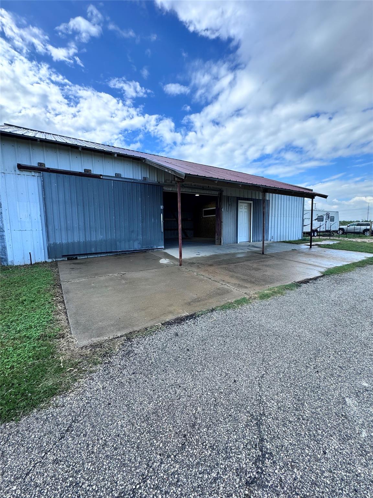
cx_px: 186
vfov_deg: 102.1
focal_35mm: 14
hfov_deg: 85.7
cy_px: 249
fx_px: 201
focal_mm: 2.22
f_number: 2.2
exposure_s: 1/657
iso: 50
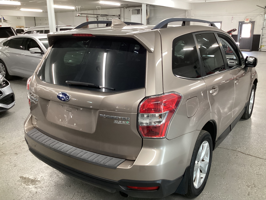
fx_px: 238
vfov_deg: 45.4
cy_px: 100
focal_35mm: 31
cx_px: 133
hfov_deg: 58.4
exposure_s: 1/60
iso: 320
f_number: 2.4
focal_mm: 3.3
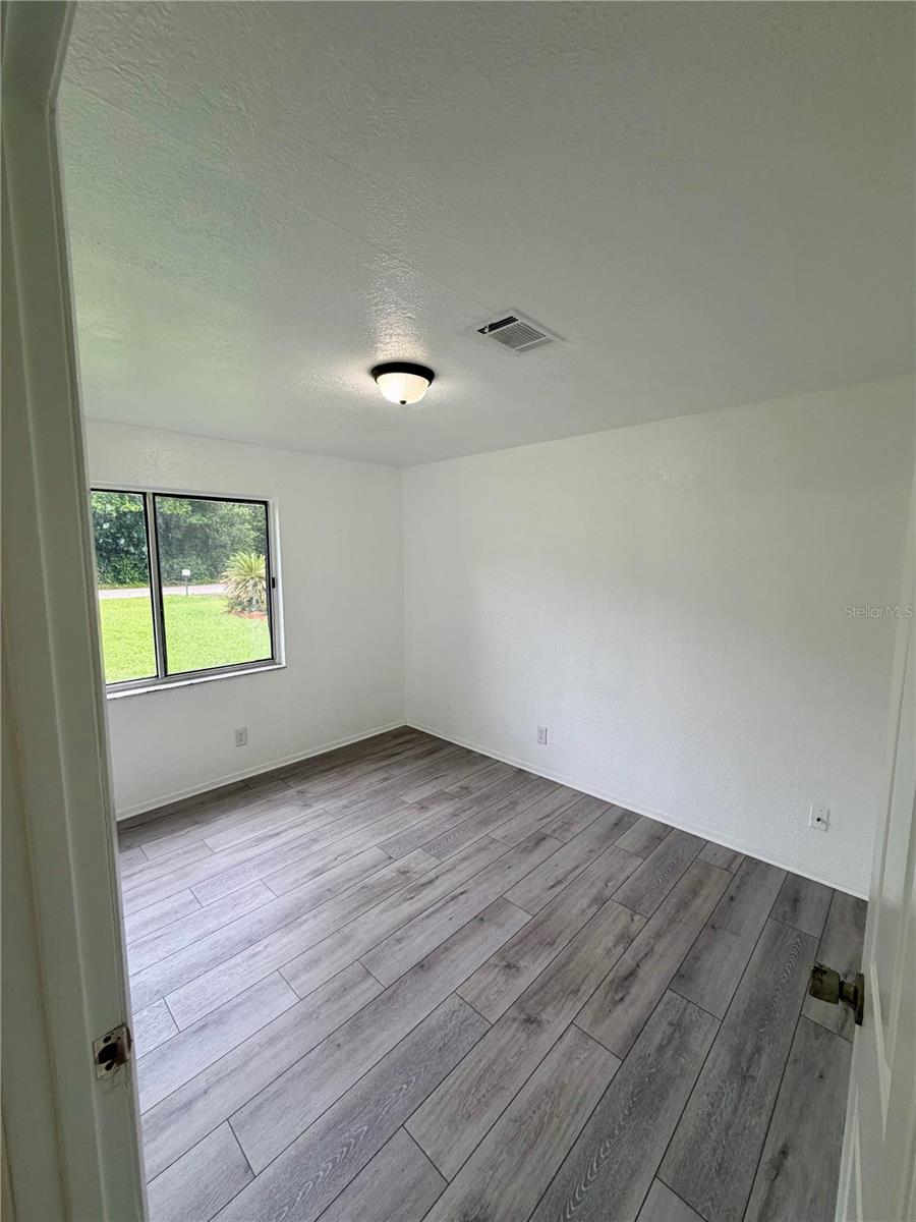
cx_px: 458
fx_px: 494
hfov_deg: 85.7
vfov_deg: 102.1
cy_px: 611
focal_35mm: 14
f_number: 2.2
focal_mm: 2.22
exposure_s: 1/120
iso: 125
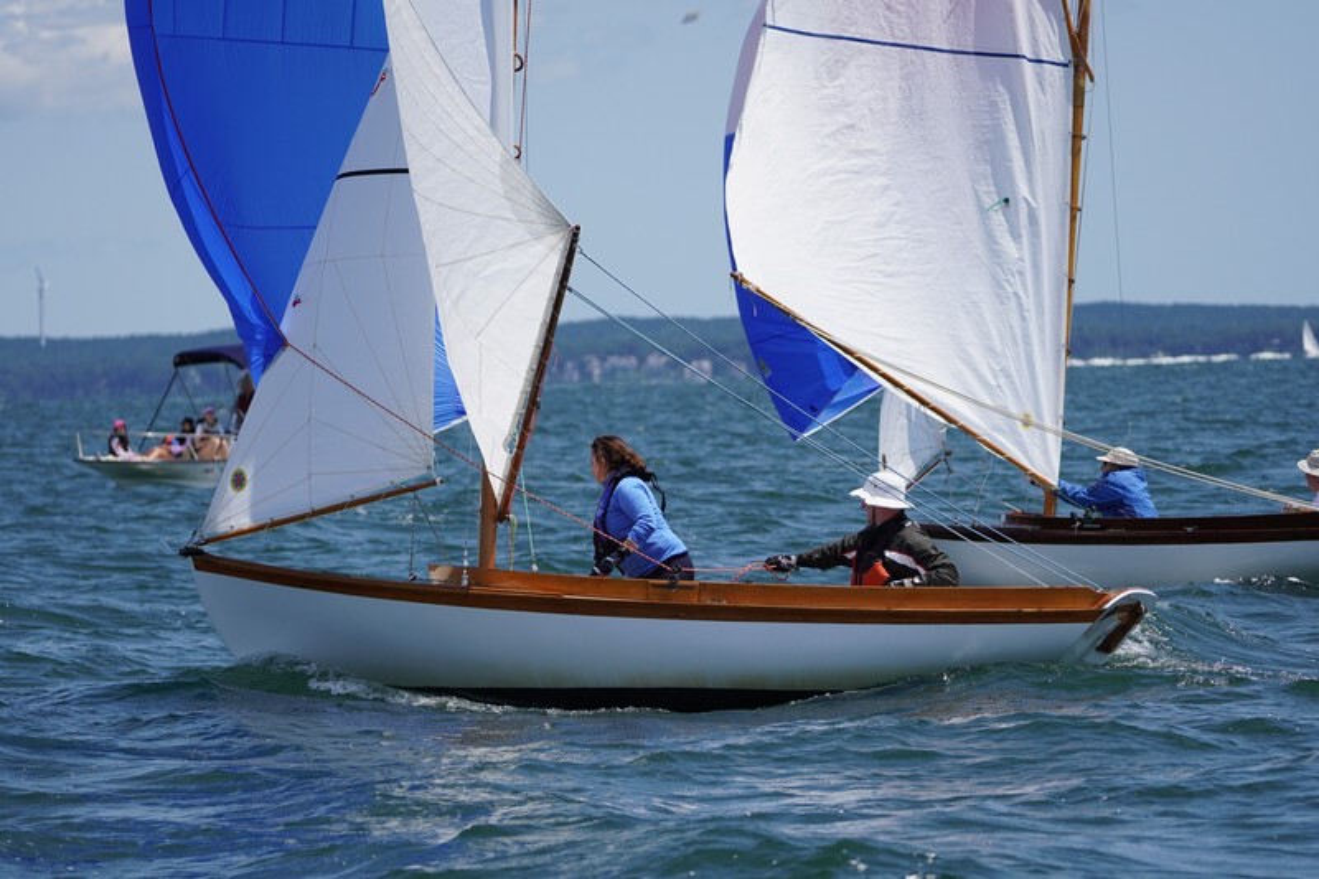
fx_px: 8242
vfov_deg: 6.1
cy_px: 440
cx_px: 660
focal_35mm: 225
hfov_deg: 9.2
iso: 160
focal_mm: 150
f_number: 5
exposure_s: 1/1600
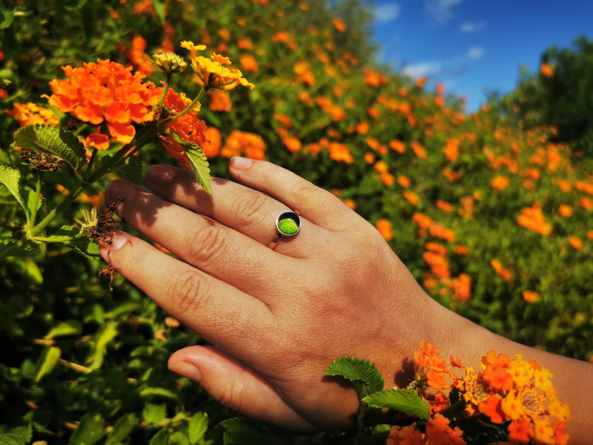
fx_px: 463
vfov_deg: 51.4
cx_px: 296
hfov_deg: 65.3
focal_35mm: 27
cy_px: 222
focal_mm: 5.56
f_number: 1.6
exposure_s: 1/6452
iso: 50
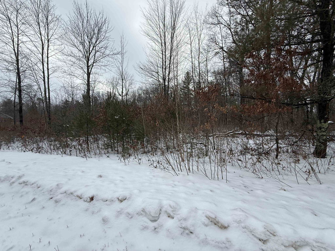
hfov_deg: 102.1
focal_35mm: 14
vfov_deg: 85.7
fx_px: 135
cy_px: 126
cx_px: 168
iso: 50
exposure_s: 1/876
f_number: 2.2
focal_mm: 2.22
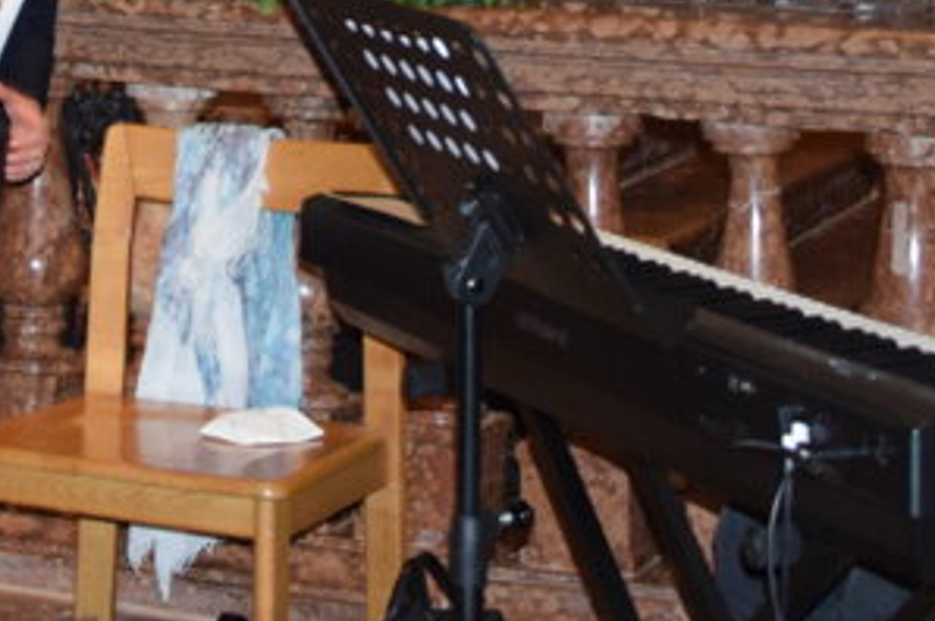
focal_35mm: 619
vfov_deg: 2.2
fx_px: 16058
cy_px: -430
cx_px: 75
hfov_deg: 3.3
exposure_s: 1/60
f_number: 5.6
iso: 1800
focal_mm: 105
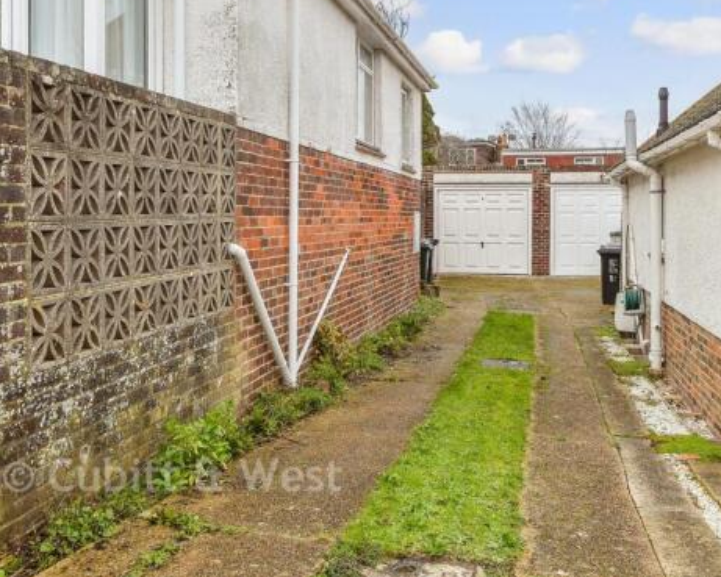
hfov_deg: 45.8
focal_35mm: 40
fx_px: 854
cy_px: 242
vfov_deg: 37.3
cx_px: 335
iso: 160
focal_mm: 20
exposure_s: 1/80
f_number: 8
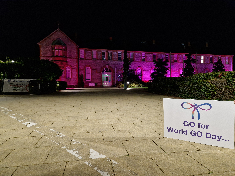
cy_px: 88
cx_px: 118
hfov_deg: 73.9
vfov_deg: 58.9
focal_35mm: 23
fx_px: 156
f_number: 1.8
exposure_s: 1/25
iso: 500
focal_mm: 5.4
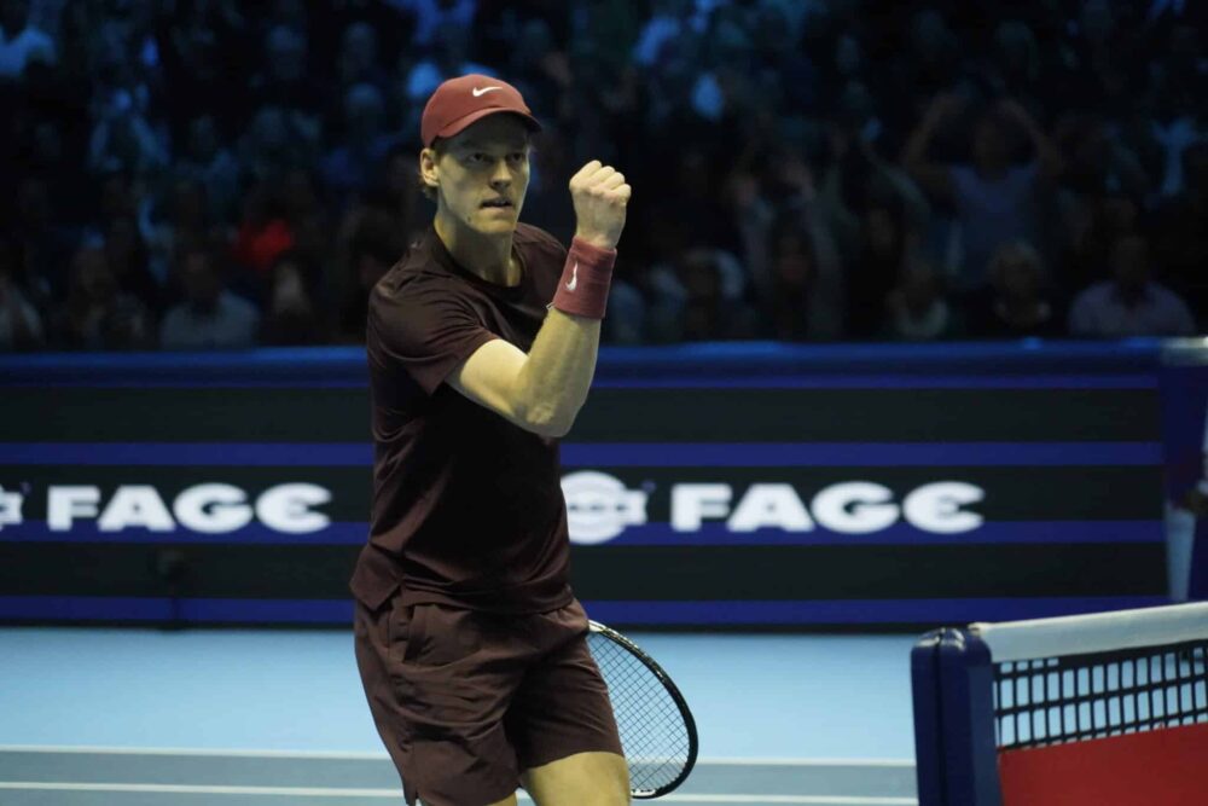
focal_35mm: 240
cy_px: 403
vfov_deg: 5.7
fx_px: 8054
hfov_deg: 8.6
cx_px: 604
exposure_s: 1/1000
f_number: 6.3
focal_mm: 240
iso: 12800
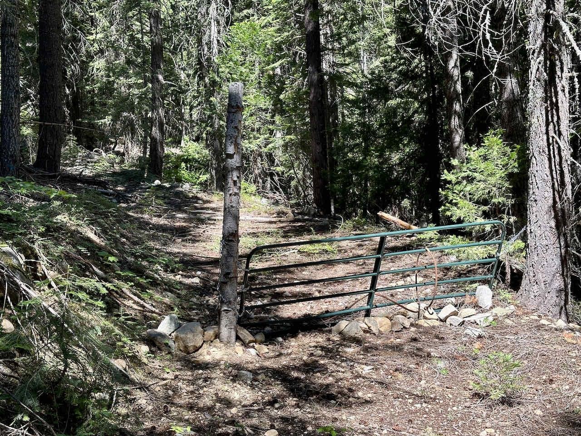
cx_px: 290
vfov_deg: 30.3
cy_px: 218
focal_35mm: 48
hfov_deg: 39.7
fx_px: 806
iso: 64
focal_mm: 6.86
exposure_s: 1/535
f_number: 1.78
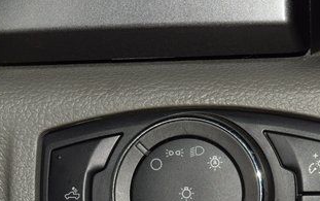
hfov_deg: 9.5
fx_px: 1920
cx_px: 187
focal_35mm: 220
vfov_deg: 6.0
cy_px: 185
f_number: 8
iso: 100
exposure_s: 1/125
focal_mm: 70
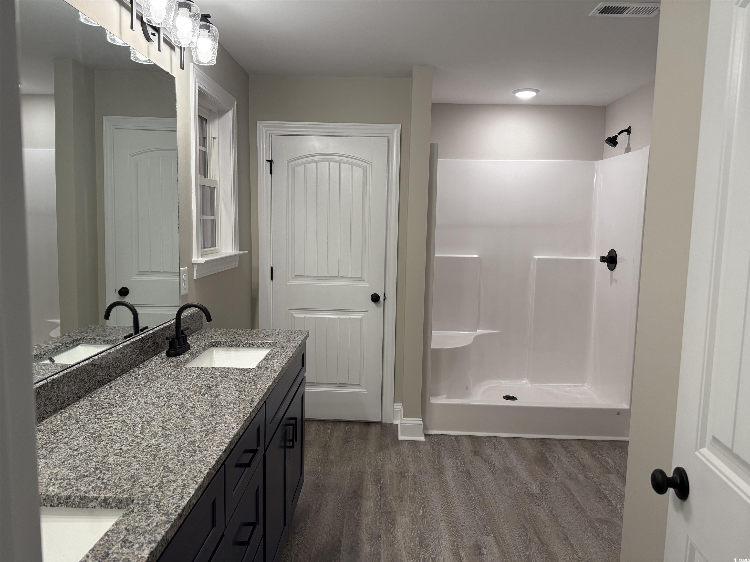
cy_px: 281
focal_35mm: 24
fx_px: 520
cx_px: 375
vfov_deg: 56.8
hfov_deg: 71.6
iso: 160
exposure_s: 1/146
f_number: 1.78
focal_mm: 6.76
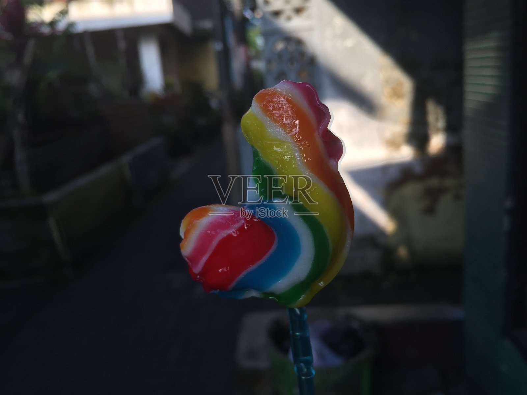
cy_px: 198
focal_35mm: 29
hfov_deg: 61.7
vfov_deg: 48.2
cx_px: 264
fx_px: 442
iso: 32
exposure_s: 1/460
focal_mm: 4.15
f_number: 2.2
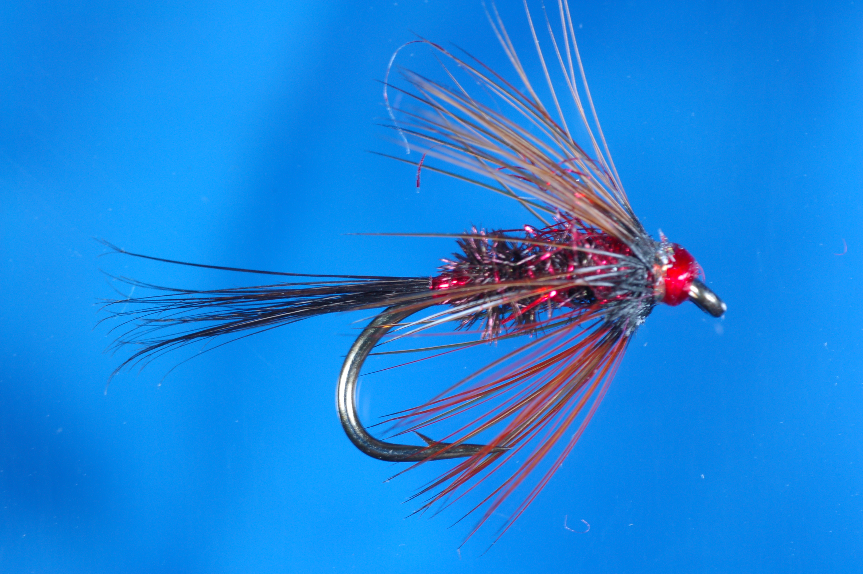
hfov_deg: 19.5
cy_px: 287
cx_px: 432
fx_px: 2515
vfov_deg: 13.0
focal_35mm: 105
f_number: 10
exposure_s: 1/10
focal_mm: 70
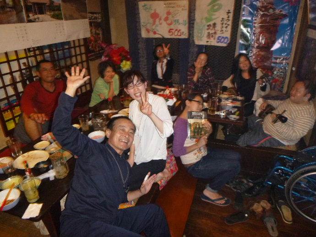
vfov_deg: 54.9
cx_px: 158
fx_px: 228
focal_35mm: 25
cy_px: 118
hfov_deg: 69.4
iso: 500
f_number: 3.9
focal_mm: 4.5
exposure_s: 1/8
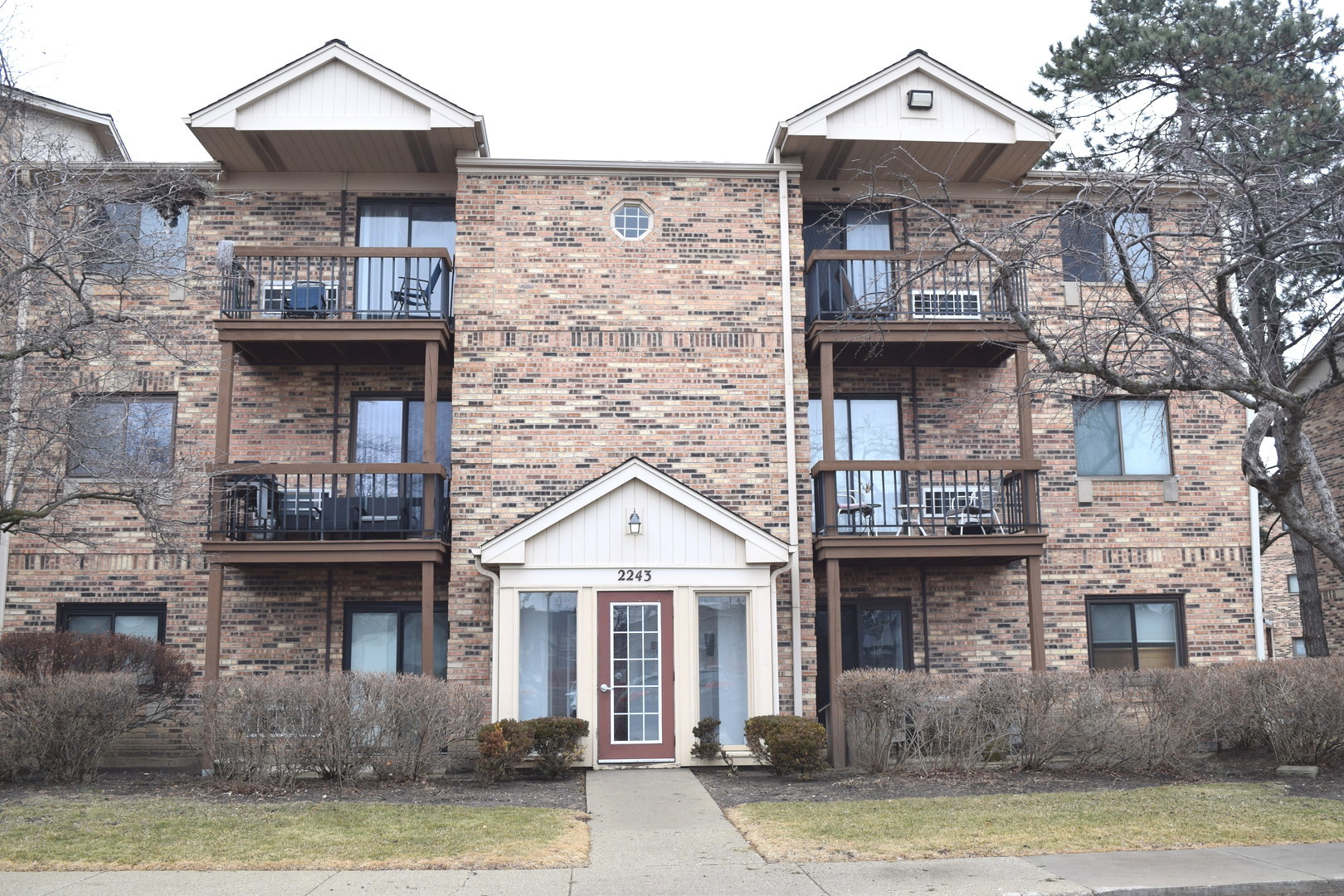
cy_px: 448
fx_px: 1288
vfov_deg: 38.4
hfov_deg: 55.1
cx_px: 672
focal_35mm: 34
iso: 220
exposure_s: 1/250
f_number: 8
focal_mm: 23
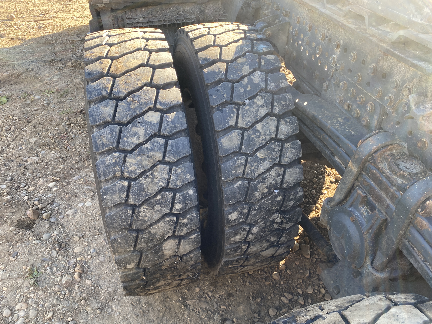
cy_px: 162
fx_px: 324
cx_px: 216
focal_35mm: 26
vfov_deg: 53.1
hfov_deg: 67.3
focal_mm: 4.25
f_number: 1.8
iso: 40
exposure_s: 1/121
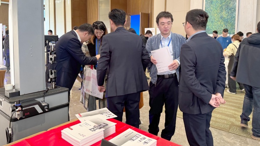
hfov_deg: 69.9
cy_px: 49
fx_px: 186
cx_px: 129
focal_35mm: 27
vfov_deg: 42.3
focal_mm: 6.76
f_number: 1.78
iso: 320
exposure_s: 1/50
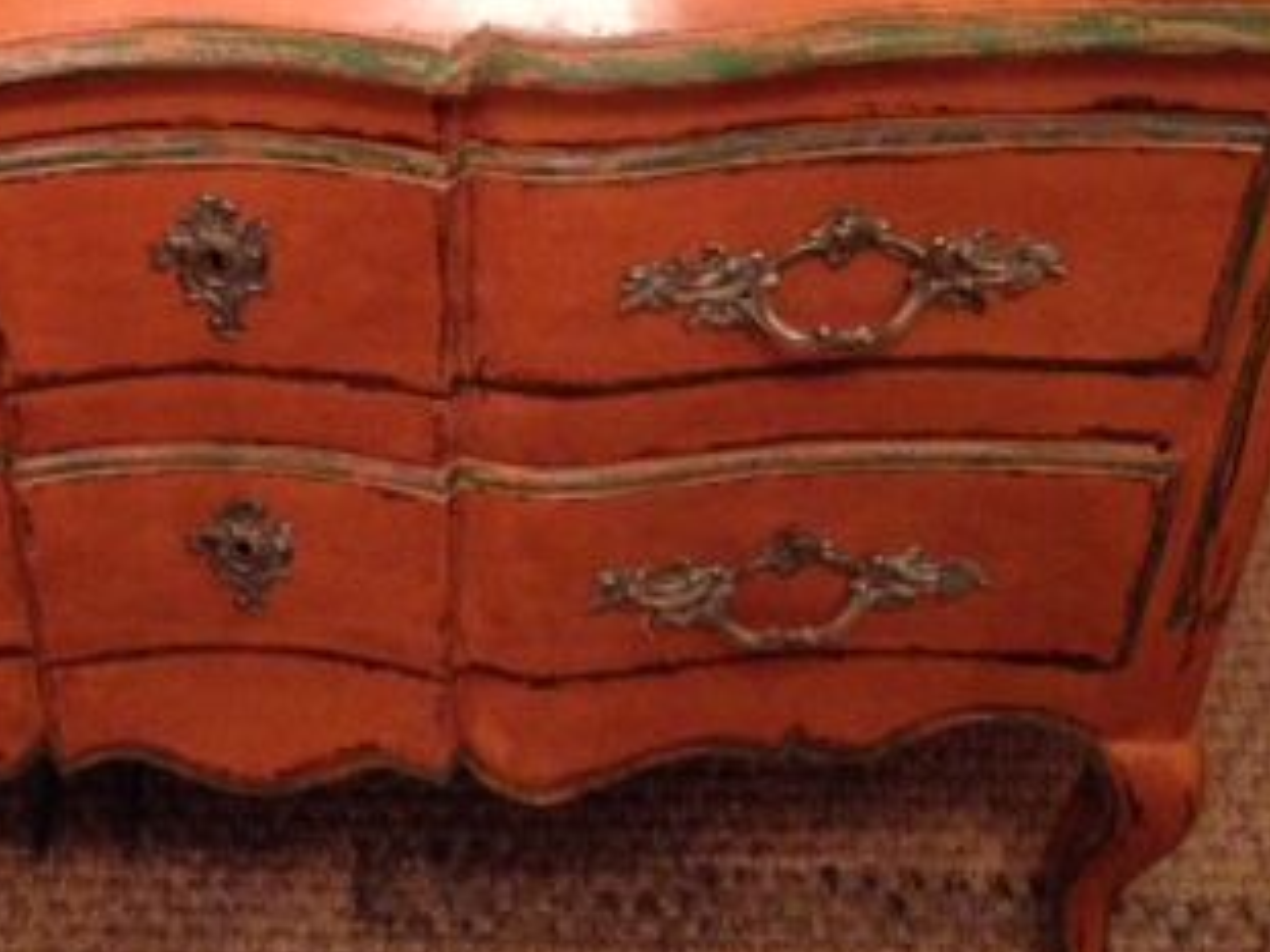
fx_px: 2494
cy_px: 225
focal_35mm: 68
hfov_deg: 28.0
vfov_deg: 21.4
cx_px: 261
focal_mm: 4.12
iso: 500
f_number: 2.4
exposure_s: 1/17
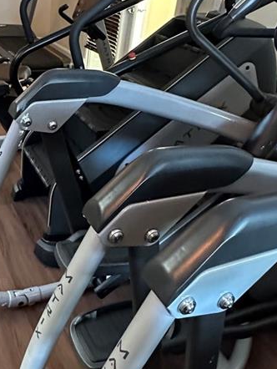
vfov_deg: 48.6
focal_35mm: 38
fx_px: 405
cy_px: 144
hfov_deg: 36.6
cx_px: 58
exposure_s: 1/40
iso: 1250
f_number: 2.2
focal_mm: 2.22
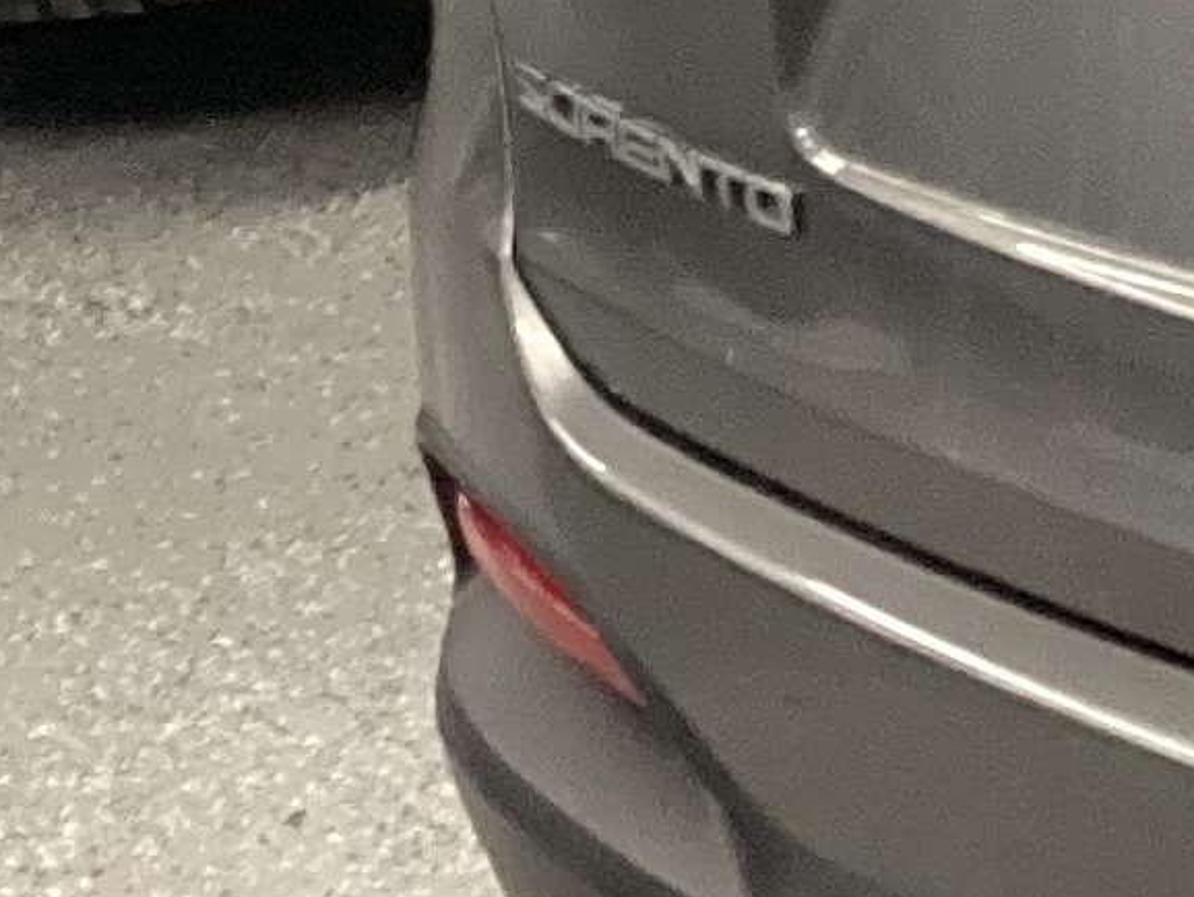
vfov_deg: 8.4
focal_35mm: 175
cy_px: -136
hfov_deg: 9.5
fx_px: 6039
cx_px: 3198
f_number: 2.4
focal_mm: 3.3
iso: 320
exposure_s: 1/60
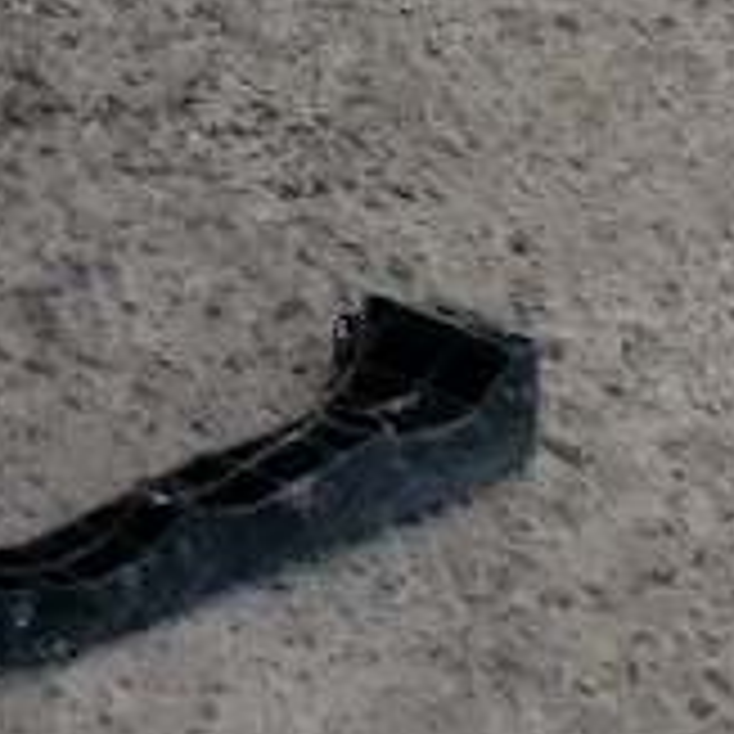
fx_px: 5422
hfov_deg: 6.3
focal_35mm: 226
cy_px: -1860
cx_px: -2265
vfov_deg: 6.6
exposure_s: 1/2000
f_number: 1.5
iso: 50
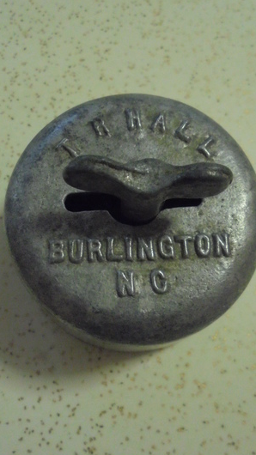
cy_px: 220
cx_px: 130
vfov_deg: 62.6
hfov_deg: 37.8
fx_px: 374
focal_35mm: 31
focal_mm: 4.6
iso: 640
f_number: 3.5
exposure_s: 1/60
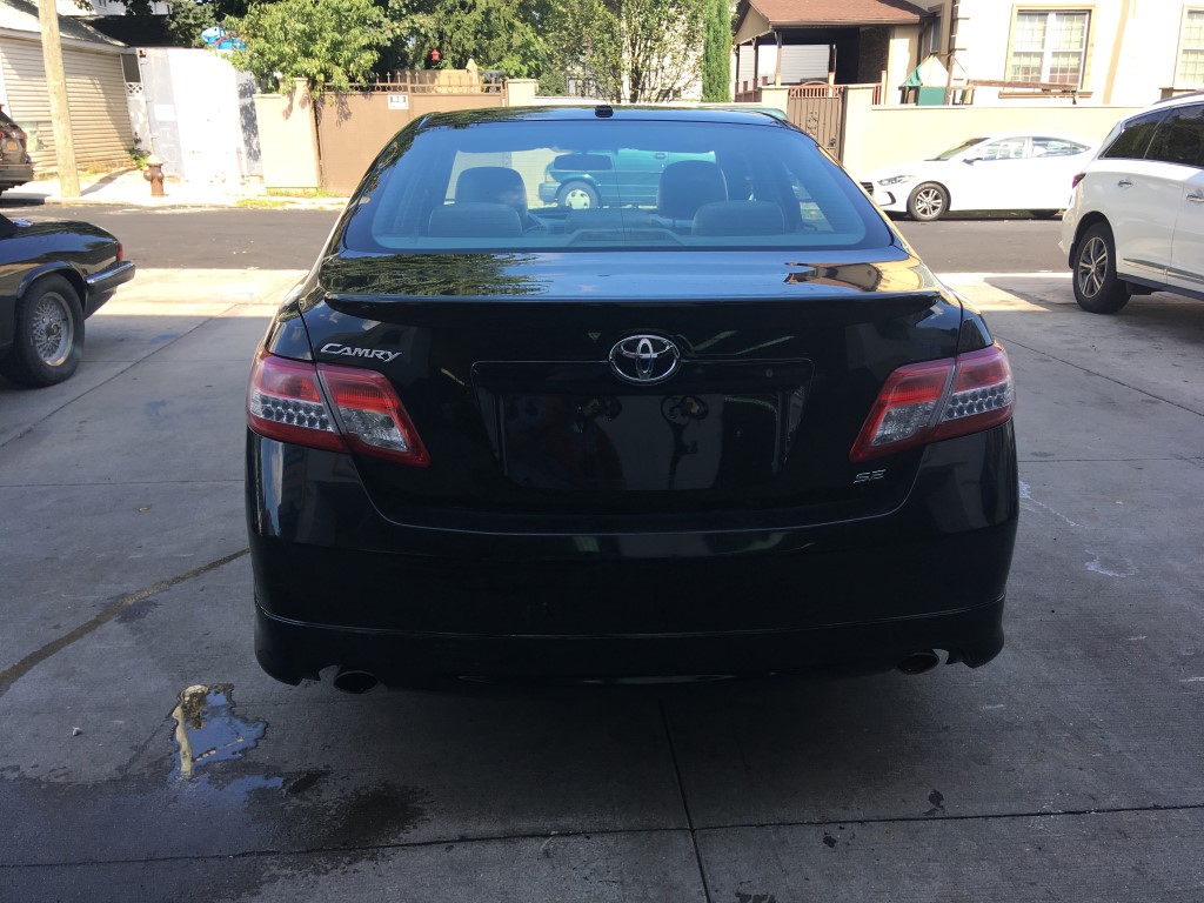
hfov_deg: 61.7
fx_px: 1009
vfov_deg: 48.2
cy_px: 452
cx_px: 602
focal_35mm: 29
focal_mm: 4.15
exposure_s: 1/368
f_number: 2.2
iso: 25
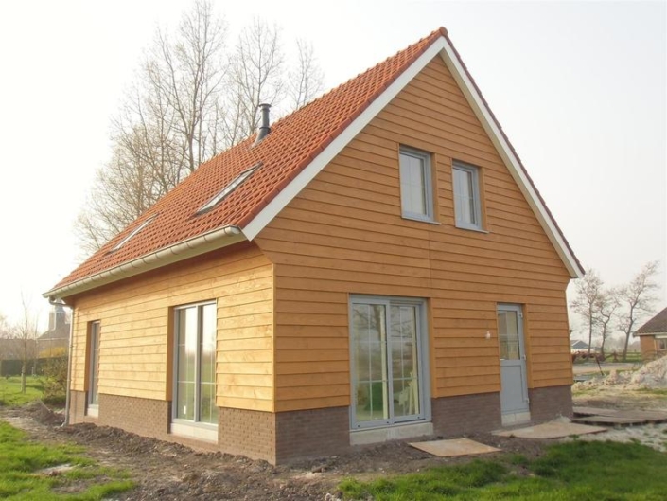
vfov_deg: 46.8
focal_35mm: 30
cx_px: 334
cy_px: 250
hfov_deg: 60.0
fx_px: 578
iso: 64
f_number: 3.5
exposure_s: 1/200
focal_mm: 5.36
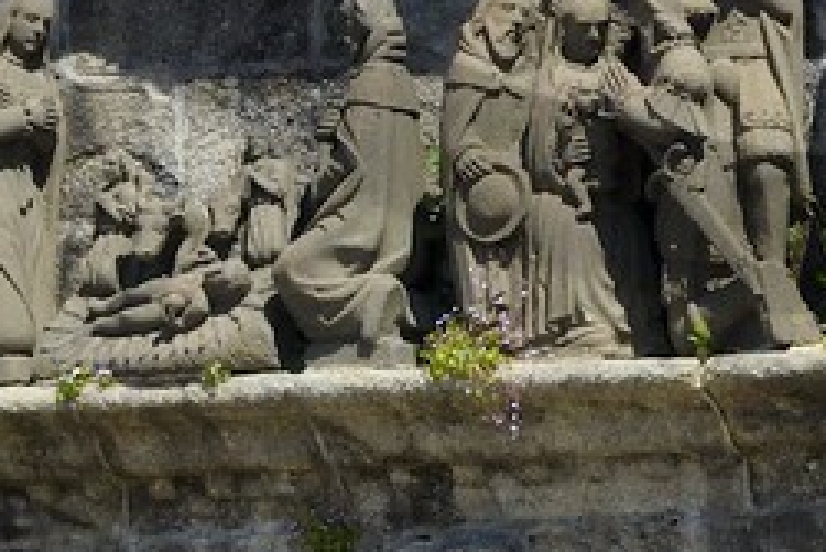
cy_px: -1054
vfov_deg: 1.5
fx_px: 21304
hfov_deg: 2.2
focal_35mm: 928
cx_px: 945
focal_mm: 145
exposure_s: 1/500
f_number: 11
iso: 200
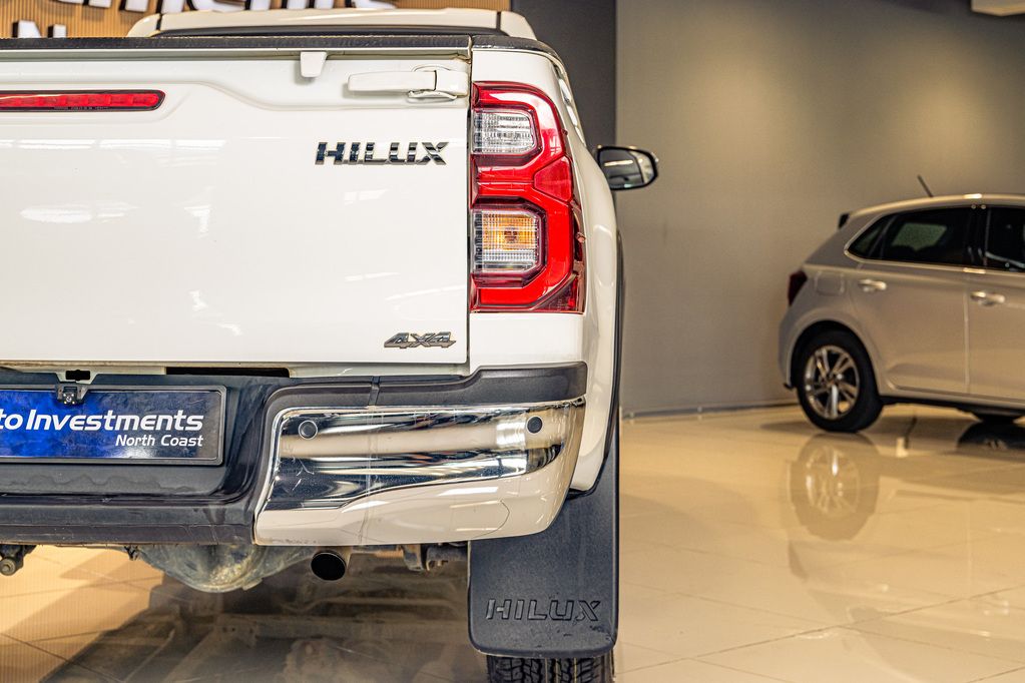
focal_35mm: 56
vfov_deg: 24.2
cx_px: 512
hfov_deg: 35.6
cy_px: 342
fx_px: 1594
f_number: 5.6
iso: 640
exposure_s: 1/200
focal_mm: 56
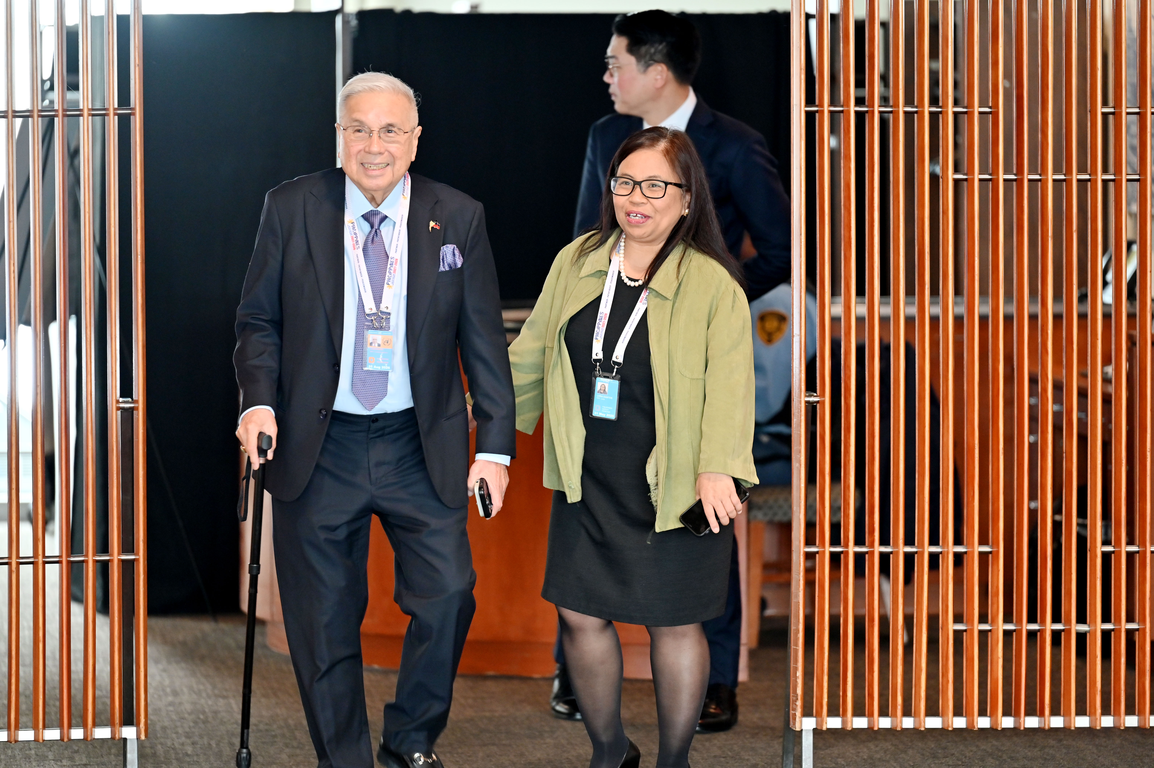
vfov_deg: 6.9
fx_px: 6407
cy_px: 384
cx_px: 577
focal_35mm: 200
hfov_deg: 10.3
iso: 1600
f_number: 2.8
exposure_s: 1/100
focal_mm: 200
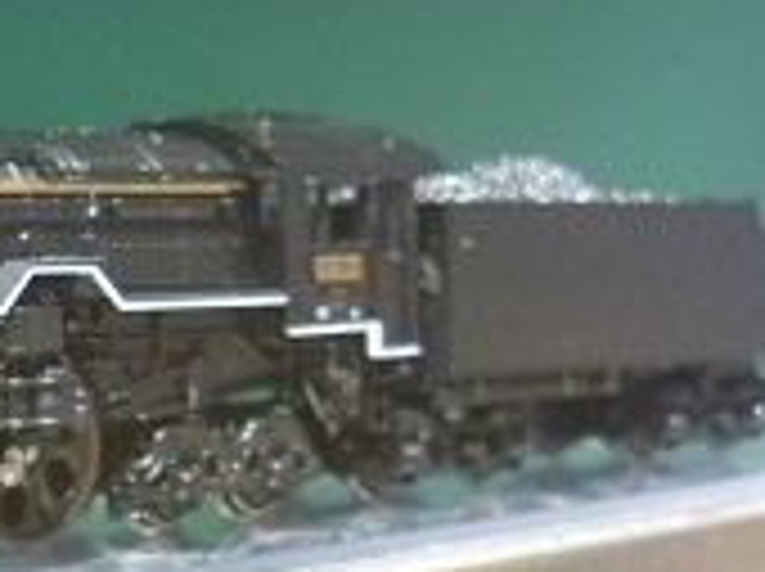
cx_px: -180
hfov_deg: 19.0
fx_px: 2141
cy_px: 234
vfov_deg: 15.2
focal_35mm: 97
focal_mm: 6.3
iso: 400
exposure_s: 1/5
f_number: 3.5
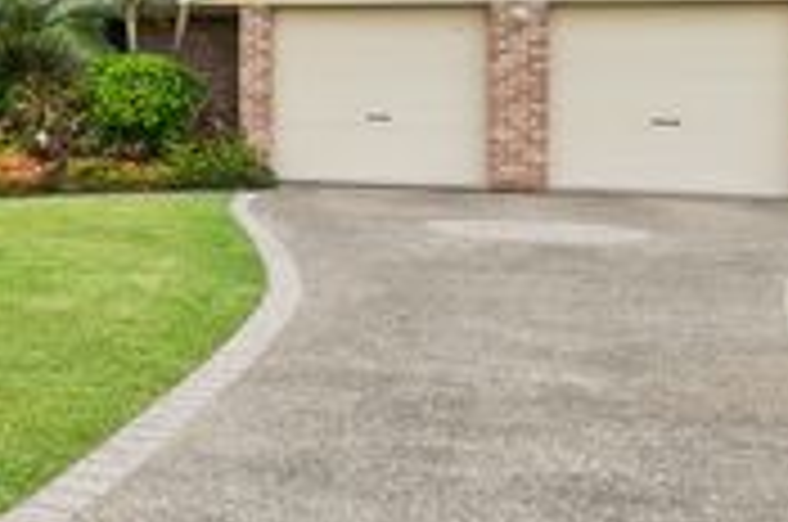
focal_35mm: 43
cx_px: 189
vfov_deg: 29.2
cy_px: 11
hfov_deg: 43.9
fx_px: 939
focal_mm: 16
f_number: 11
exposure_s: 1/320
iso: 400
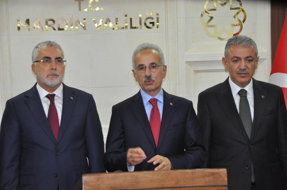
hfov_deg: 19.5
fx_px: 836
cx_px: 144
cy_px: 95
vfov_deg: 13.0
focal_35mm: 105
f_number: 5
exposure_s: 1/60
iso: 800
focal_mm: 70
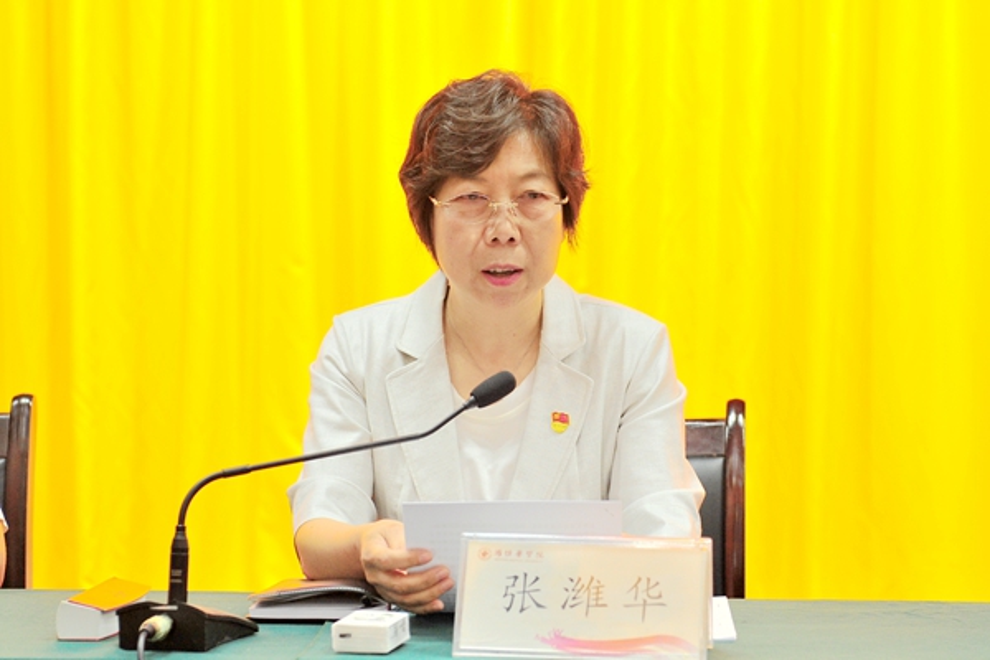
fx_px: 1925
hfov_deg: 28.8
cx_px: 495
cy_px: 330
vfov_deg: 19.5
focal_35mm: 70
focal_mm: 70
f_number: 4
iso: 800
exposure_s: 1/160
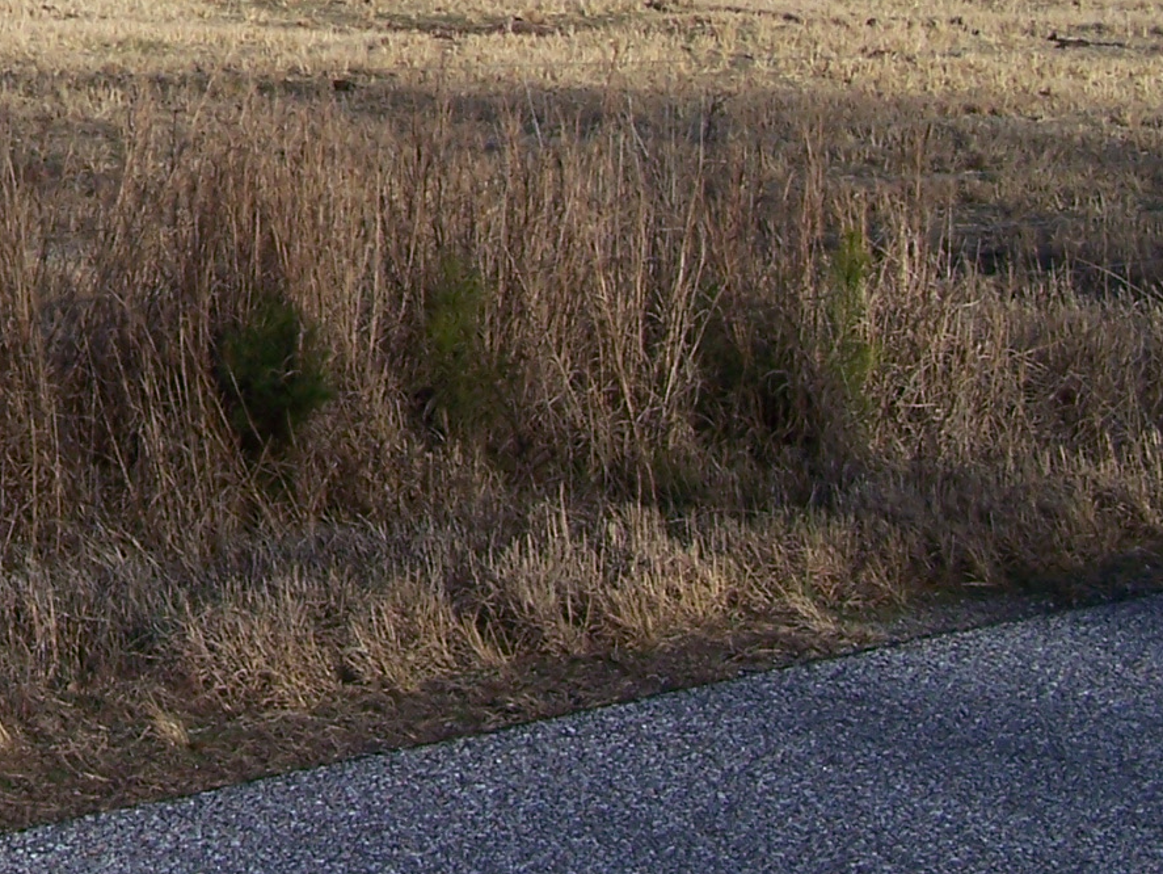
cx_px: -345
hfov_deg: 16.7
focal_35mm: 111
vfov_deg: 13.1
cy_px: -123
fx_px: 3731
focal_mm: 6.3
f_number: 4
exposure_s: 1/640
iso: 64
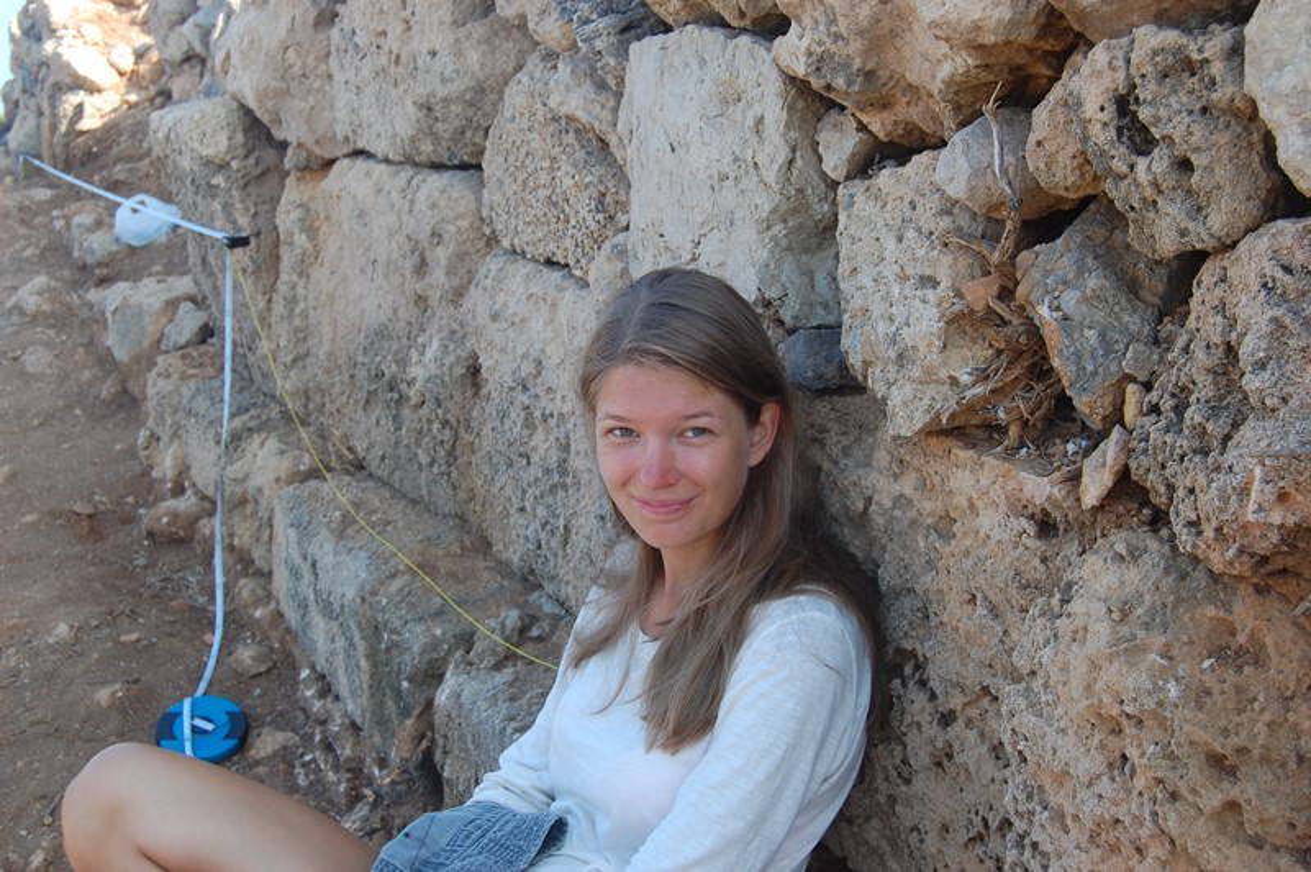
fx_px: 1637
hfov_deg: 43.6
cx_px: 656
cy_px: 436
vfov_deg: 29.8
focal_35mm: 45
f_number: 6.3
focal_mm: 30
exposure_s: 1/160
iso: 200
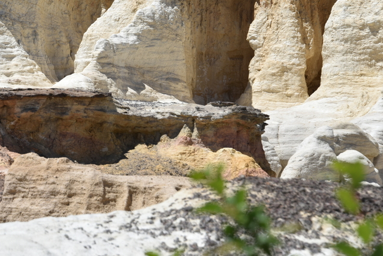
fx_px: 3181
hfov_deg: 6.9
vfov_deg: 4.6
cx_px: 6
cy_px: 17
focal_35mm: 299
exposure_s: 1/320
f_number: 9
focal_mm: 150
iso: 100
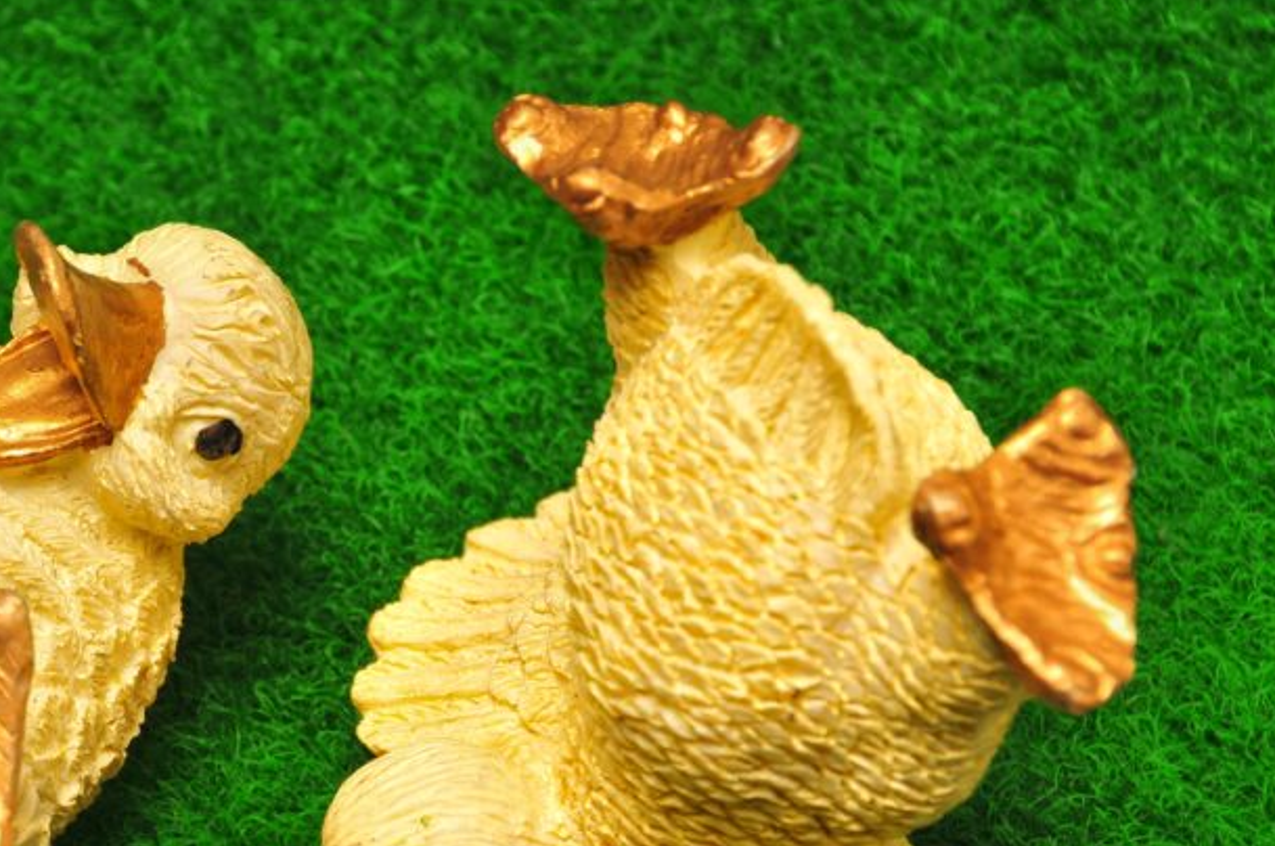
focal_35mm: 265
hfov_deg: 7.8
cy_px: 622
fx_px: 9365
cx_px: 291
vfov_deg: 5.2
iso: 200
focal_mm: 105
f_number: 11
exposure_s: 1/250
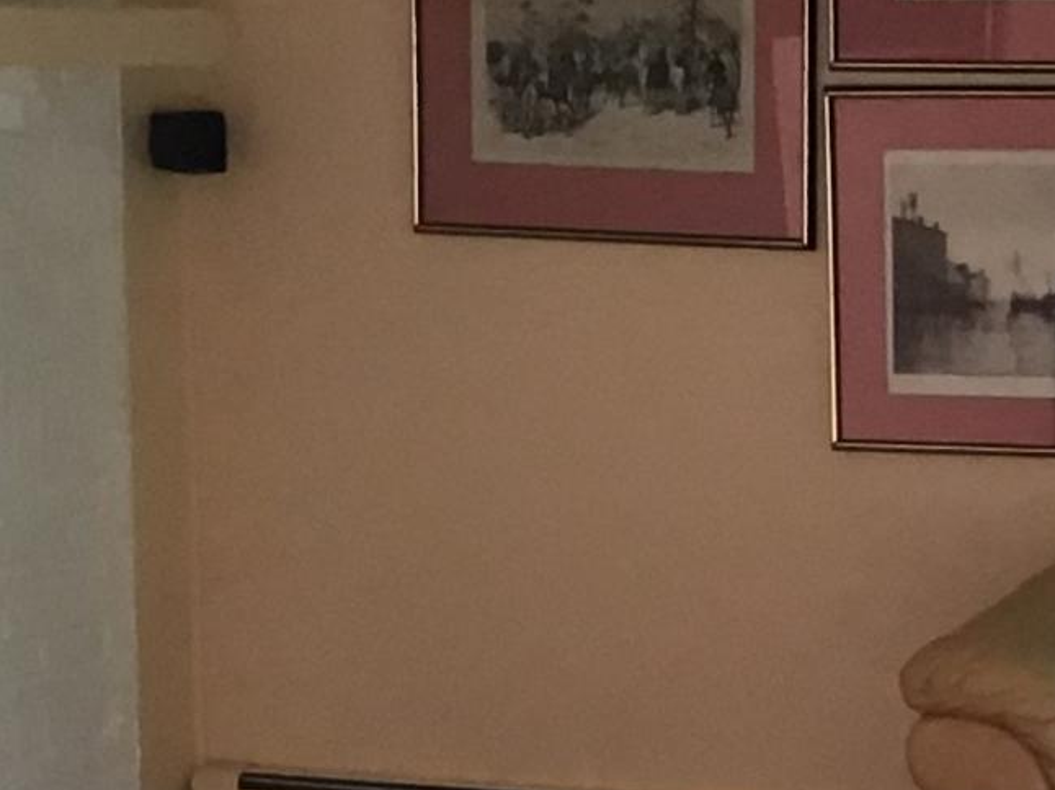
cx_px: 1011
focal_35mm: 144
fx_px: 4387
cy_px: 787
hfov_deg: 13.6
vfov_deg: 10.2
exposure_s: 1/30
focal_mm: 3.3
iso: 100
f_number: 2.4
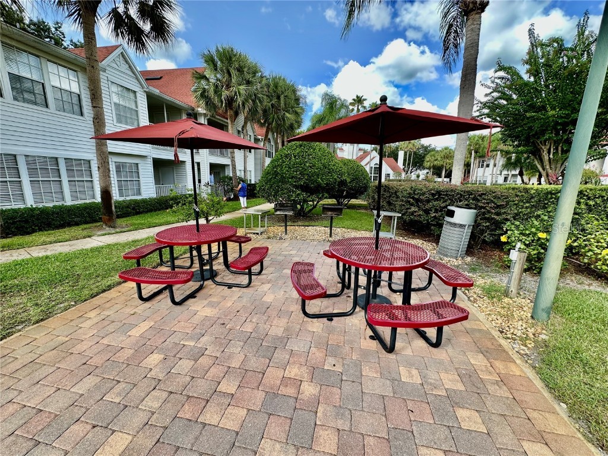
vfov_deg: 85.7
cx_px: 304
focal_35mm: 14
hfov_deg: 102.1
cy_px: 228
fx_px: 246
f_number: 2.2
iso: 40
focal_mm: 2.22
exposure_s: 1/321
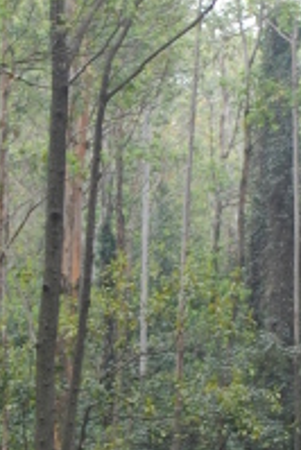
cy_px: 348
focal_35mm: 154
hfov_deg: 8.9
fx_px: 1928
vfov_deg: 13.3
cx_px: 180
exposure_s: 1/80
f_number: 4.5
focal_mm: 20
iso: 200
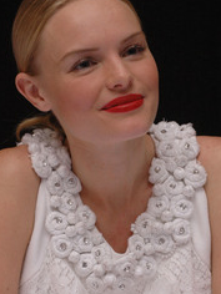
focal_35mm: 210
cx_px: 131
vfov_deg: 9.4
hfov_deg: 7.1
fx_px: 1788
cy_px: 191
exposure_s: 1/400
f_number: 10
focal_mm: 86
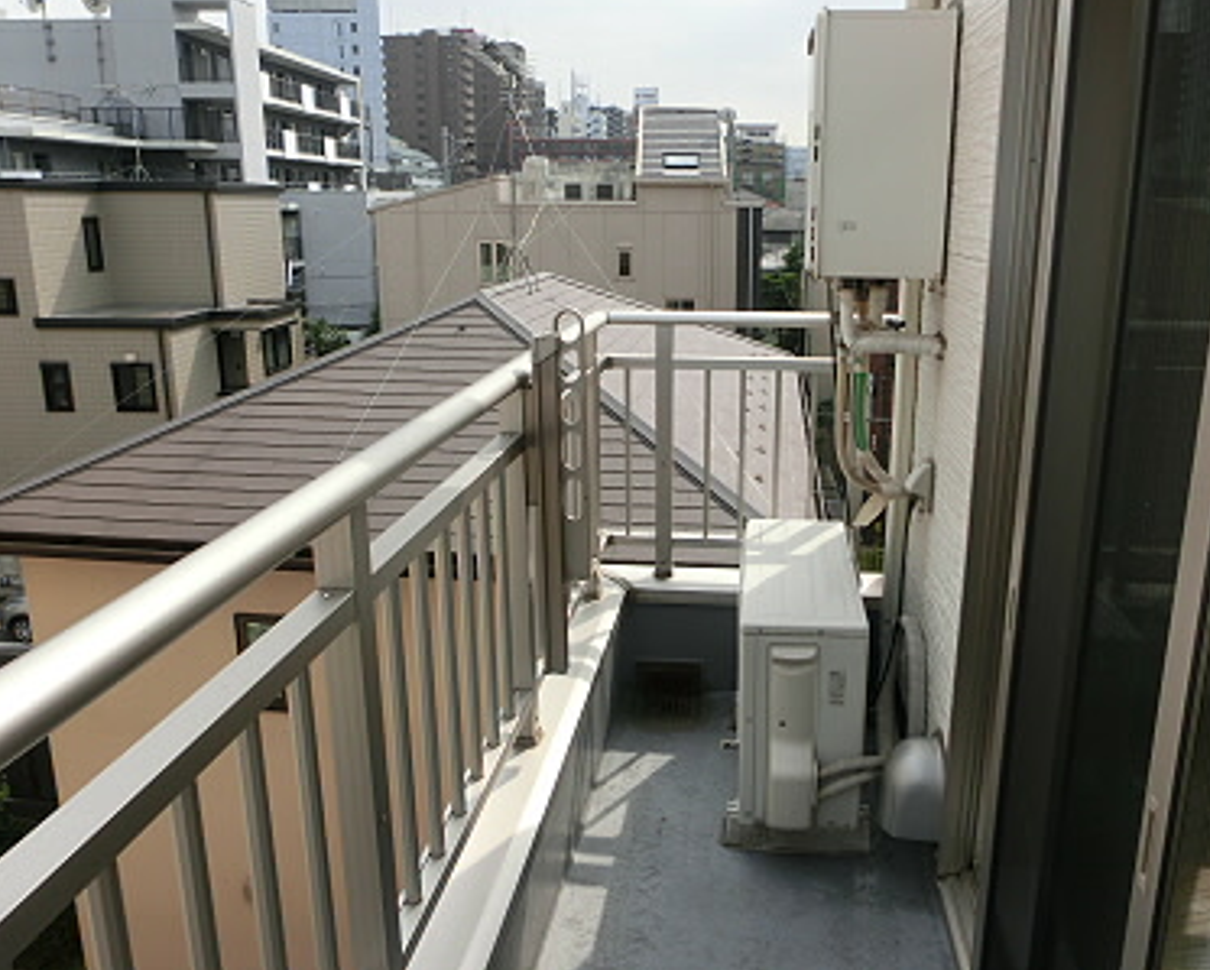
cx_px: 684
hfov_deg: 63.8
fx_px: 968
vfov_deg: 53.2
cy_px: 453
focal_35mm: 27
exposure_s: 1/1000
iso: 80
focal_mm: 4.24
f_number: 3
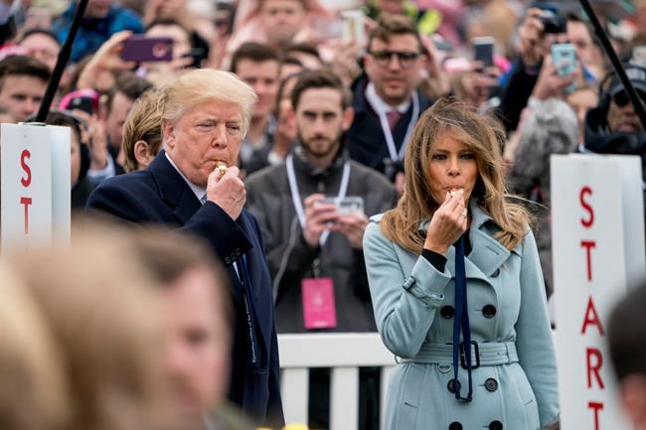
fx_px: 7176
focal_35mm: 400
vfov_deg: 3.4
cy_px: 215
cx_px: 323
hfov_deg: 5.2
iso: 400
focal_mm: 400
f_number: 5.6
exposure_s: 1/640
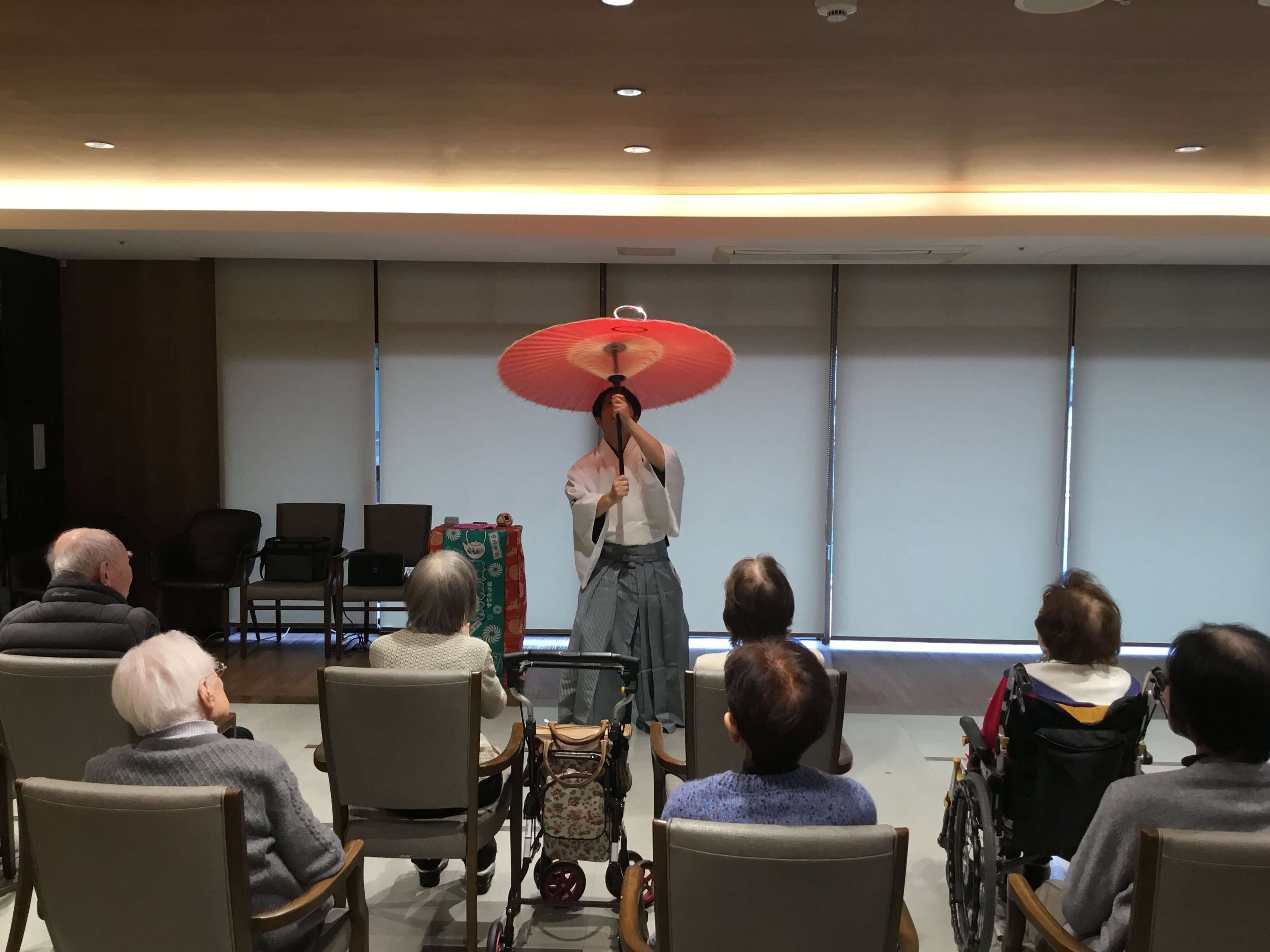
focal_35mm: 31
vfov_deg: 45.4
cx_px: 635
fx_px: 1137
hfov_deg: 58.4
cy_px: 476
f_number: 2.4
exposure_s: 1/30
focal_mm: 3.3
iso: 50
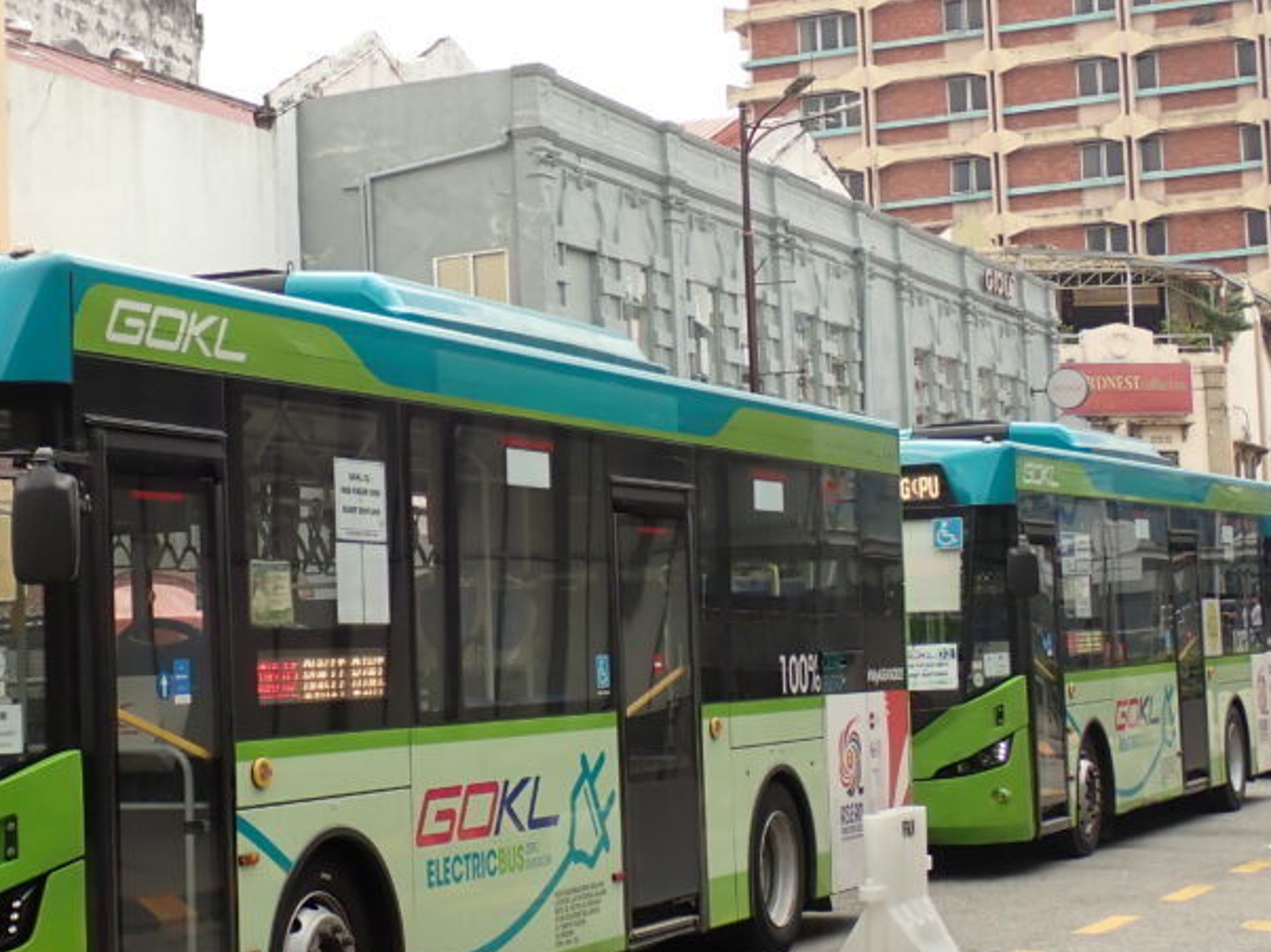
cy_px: 490
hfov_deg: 24.3
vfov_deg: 18.4
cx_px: 424
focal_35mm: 80
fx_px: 2936
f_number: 4.5
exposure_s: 1/250
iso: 100
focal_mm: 8.4
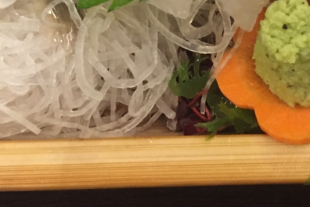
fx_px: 672
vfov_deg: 16.7
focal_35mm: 78
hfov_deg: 25.5
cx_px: 251
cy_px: -46
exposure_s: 1/20
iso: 250
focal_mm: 4.15
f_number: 2.2
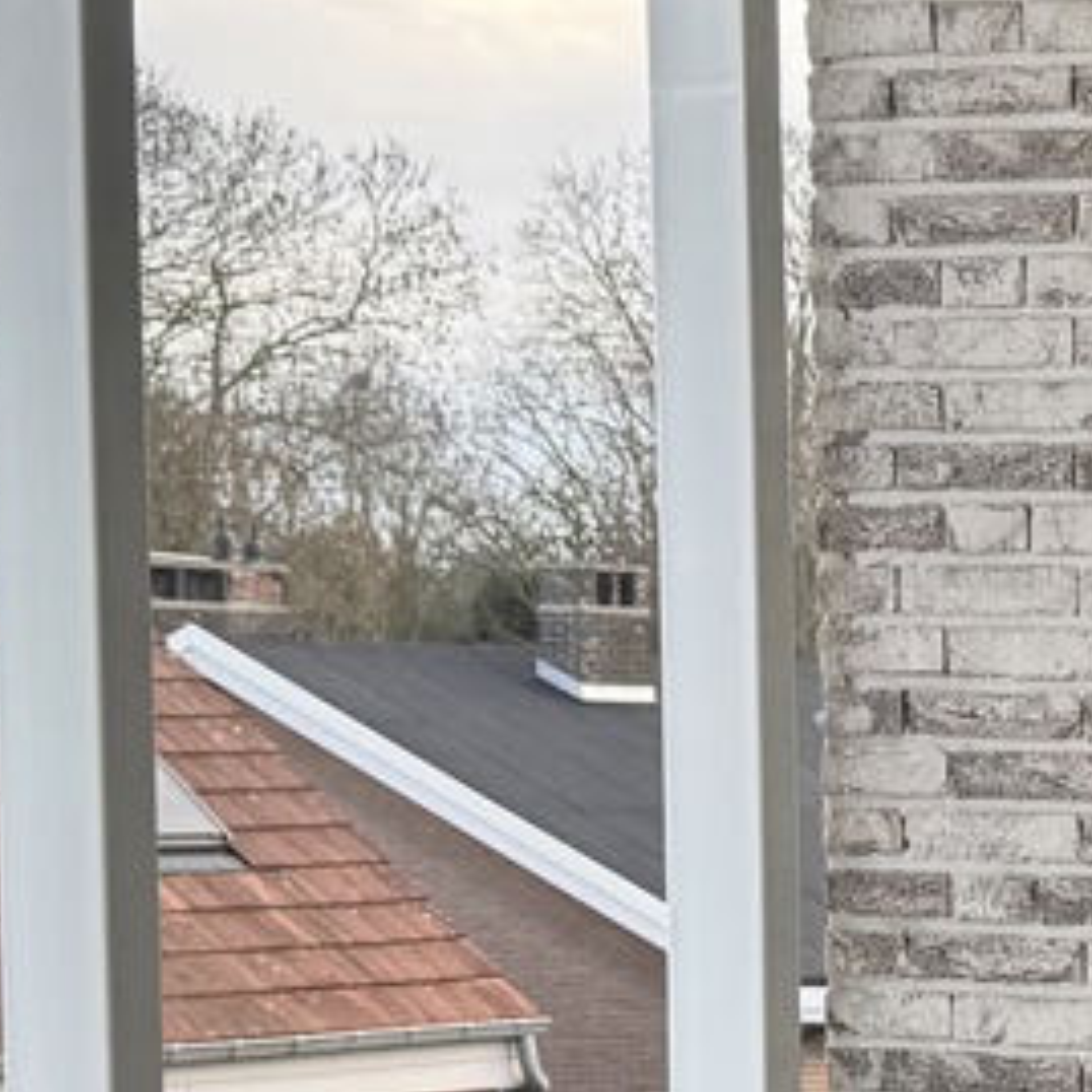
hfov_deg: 12.9
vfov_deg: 13.6
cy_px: 1096
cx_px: 1786
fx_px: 4497
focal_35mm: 126
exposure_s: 1/293
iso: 80
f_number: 1.78
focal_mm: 6.76
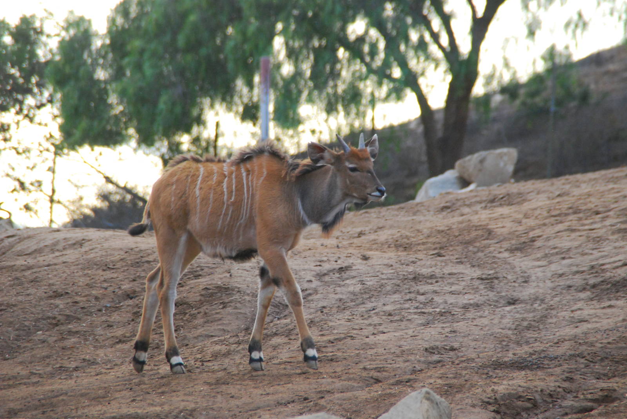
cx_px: 314
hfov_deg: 6.9
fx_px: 5231
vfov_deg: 4.6
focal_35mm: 300
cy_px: 210
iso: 1000
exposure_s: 1/250
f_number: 6.3
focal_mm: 200
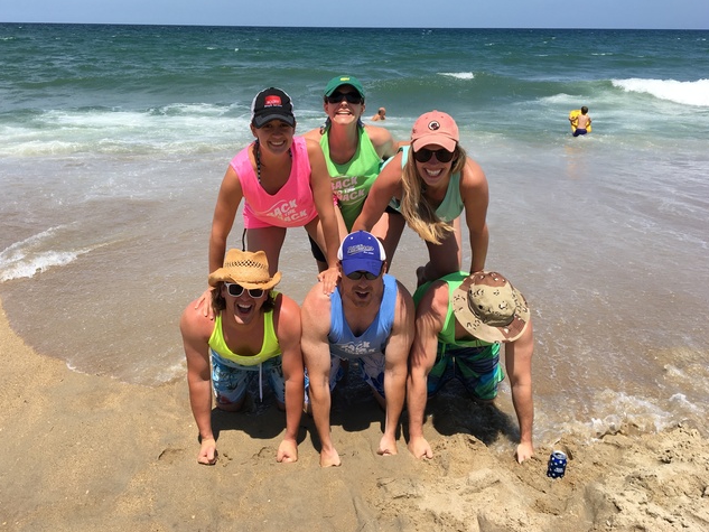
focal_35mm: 33
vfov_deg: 42.9
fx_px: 676
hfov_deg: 55.2
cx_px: 320
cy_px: 235
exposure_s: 1/2079
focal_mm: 4.15
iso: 25
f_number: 2.2
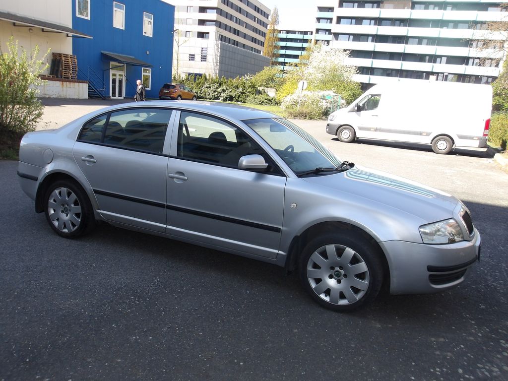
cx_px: 254
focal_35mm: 27
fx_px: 396
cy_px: 190
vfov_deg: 51.4
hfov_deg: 65.3
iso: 100
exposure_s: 1/388
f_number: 3
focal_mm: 4.9
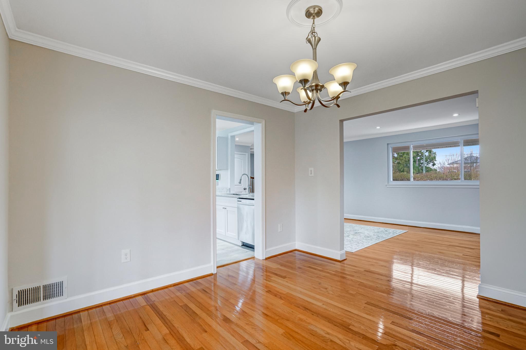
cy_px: 175
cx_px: 263
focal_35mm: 16
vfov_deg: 73.8
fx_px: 234
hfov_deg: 96.7
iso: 1250
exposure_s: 1/60
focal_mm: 16
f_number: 8
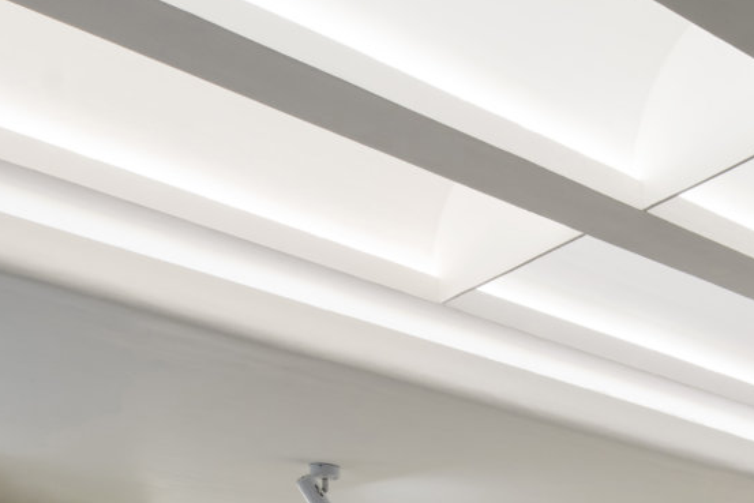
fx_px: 1320
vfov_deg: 20.4
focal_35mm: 63
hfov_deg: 26.8
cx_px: 987
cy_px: 584
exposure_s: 1/2
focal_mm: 17
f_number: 11
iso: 80
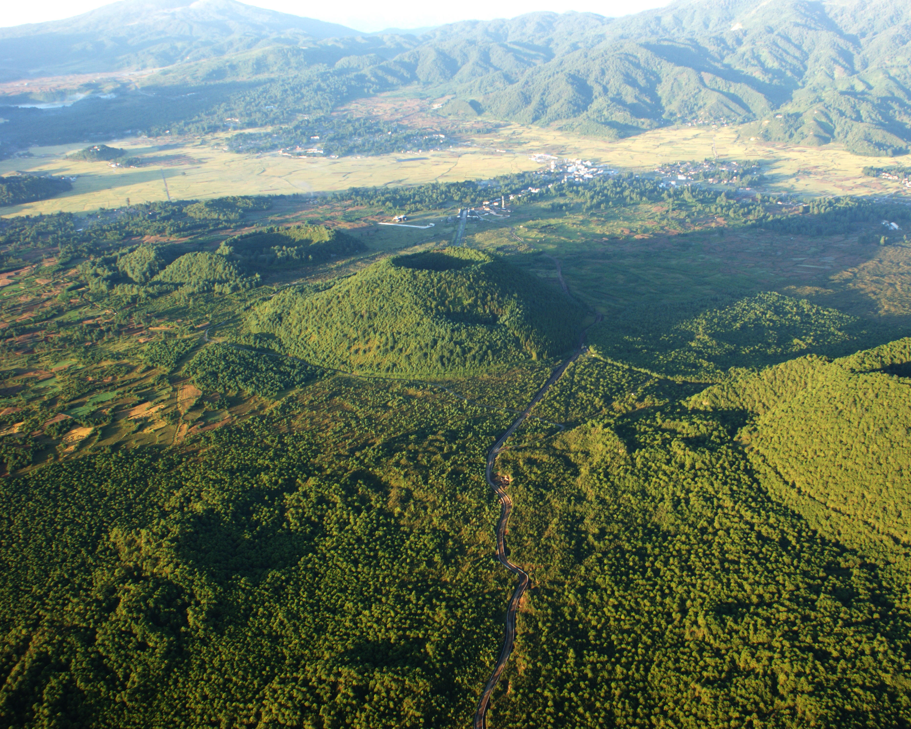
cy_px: 361
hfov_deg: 47.6
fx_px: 1025
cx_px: 551
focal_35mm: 38
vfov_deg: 39.2
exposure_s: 1/60
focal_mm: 22
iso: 100
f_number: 6.3
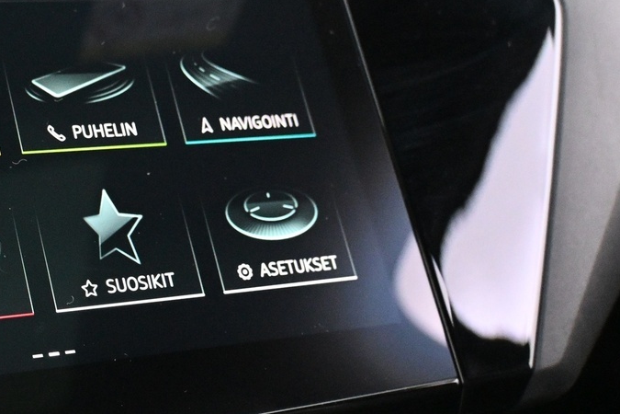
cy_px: 197
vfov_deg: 18.5
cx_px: -58
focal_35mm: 74
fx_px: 1271
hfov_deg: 25.5
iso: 4000
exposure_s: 1/25
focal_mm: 20.5
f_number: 3.8
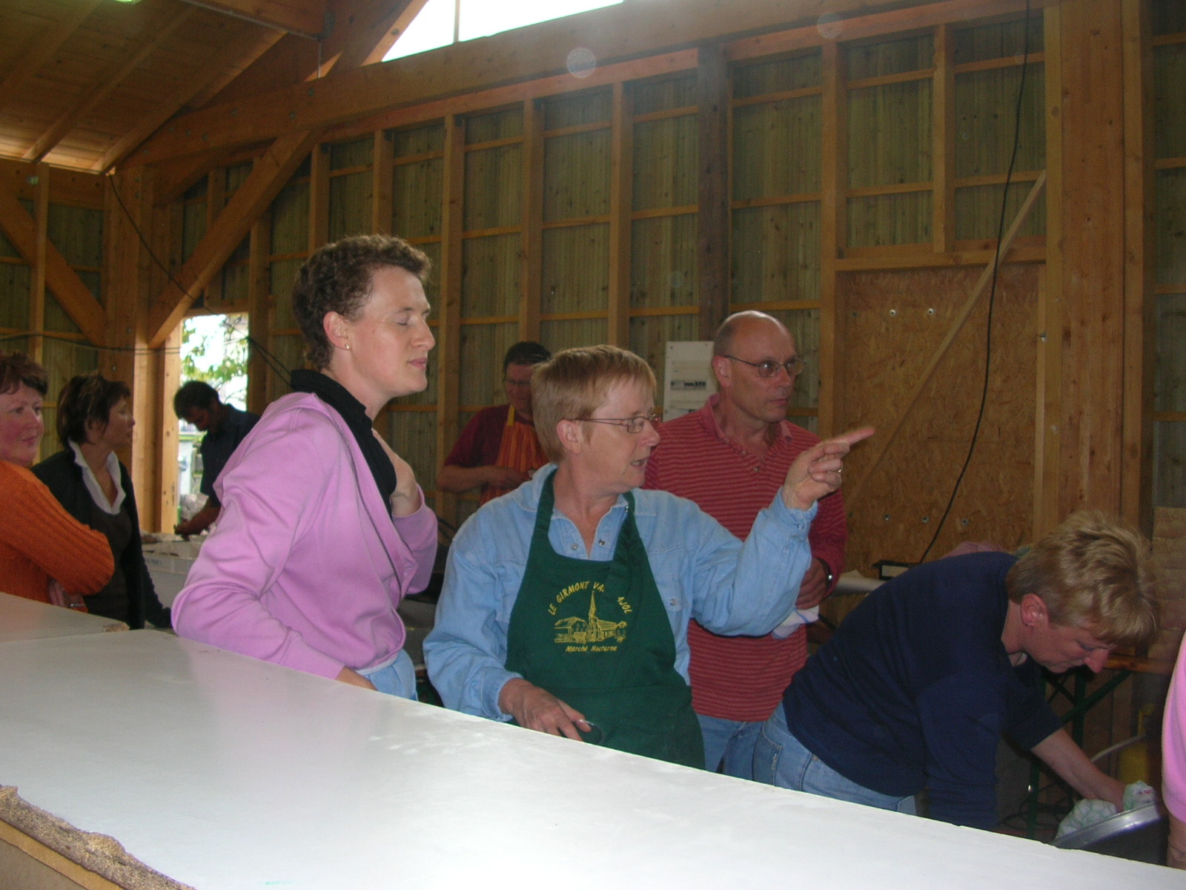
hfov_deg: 52.6
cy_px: 445
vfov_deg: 40.7
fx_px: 1199
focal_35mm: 35
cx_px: 593
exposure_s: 1/60.1
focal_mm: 5.8
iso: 56
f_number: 2.8
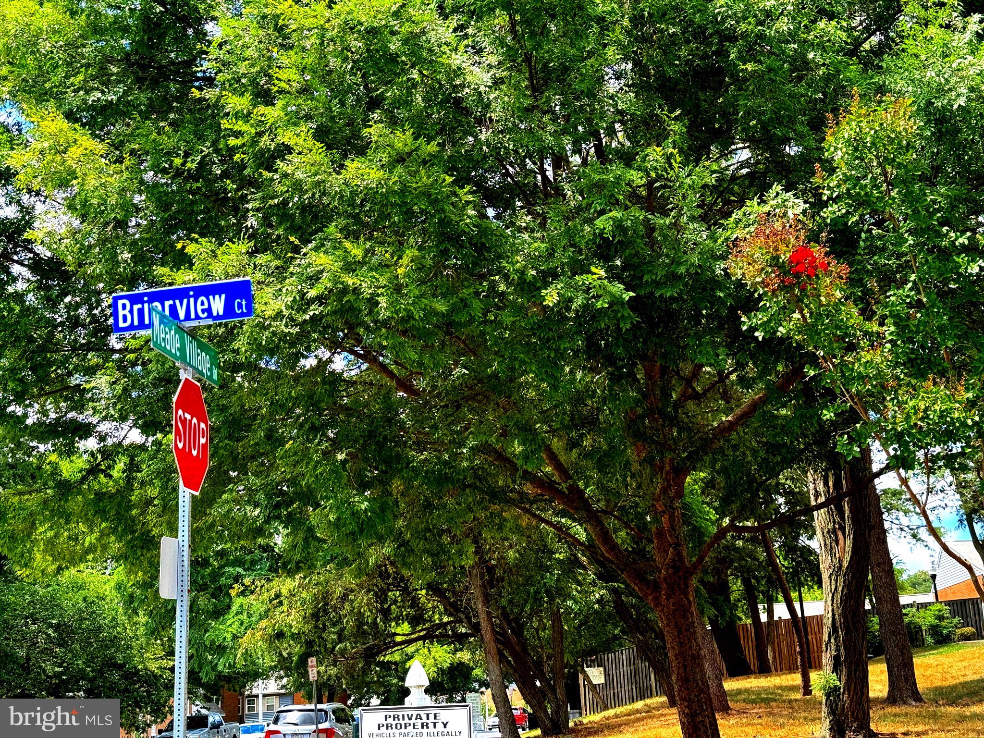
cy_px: 369
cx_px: 492
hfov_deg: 39.7
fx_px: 1364
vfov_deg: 30.3
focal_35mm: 48
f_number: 1.78
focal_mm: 6.76
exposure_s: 1/792
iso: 64
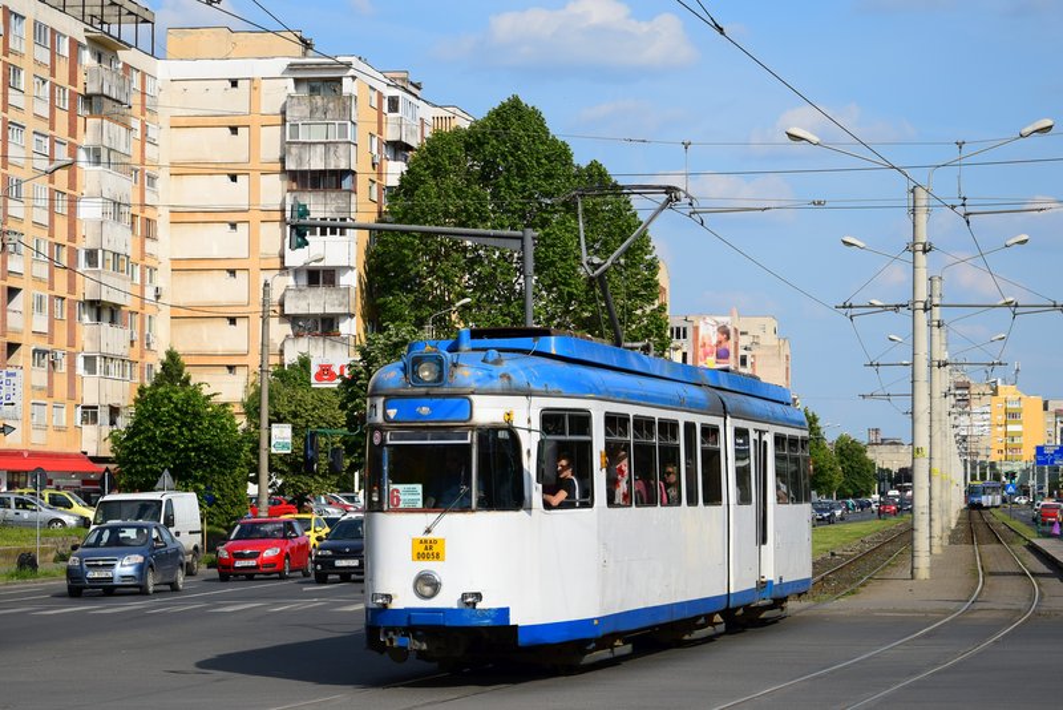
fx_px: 2747
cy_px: 355
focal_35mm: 93
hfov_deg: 21.9
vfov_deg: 14.7
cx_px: 532
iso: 200
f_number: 8
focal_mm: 62
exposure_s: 1/1000
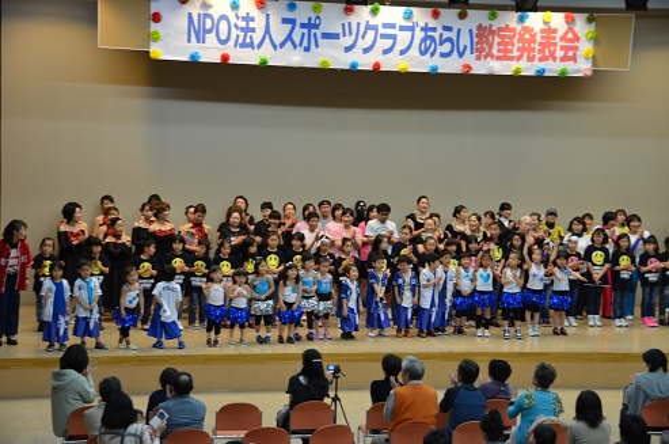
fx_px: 1447
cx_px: 334
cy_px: 222
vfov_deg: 17.4
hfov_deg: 26.0
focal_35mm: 78
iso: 640
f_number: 4.8
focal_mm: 52
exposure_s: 1/60
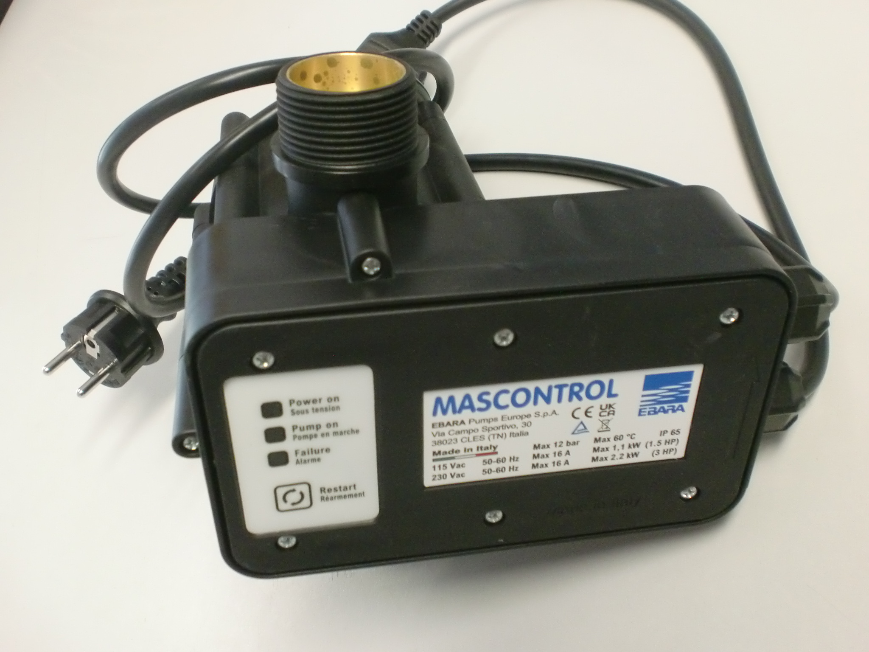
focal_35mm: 35
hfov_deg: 52.6
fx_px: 879
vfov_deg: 40.7
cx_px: 434
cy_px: 326
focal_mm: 6.3
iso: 400
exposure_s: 1/60
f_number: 3.1
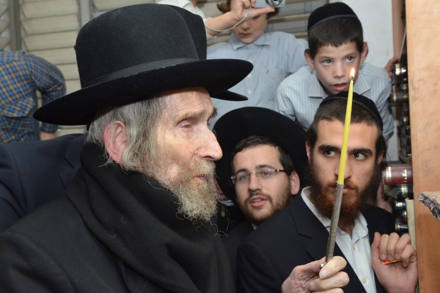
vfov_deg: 29.2
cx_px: 222
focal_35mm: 46
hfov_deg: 42.8
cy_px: 145
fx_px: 562
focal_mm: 30
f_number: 5.6
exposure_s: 1/100
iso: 2000
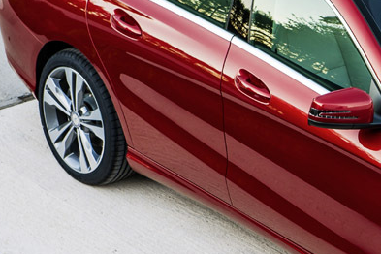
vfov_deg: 6.0
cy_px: 185
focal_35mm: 228
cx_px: 428
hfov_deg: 8.9
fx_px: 2413
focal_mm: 70
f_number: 8
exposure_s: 1/10
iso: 100
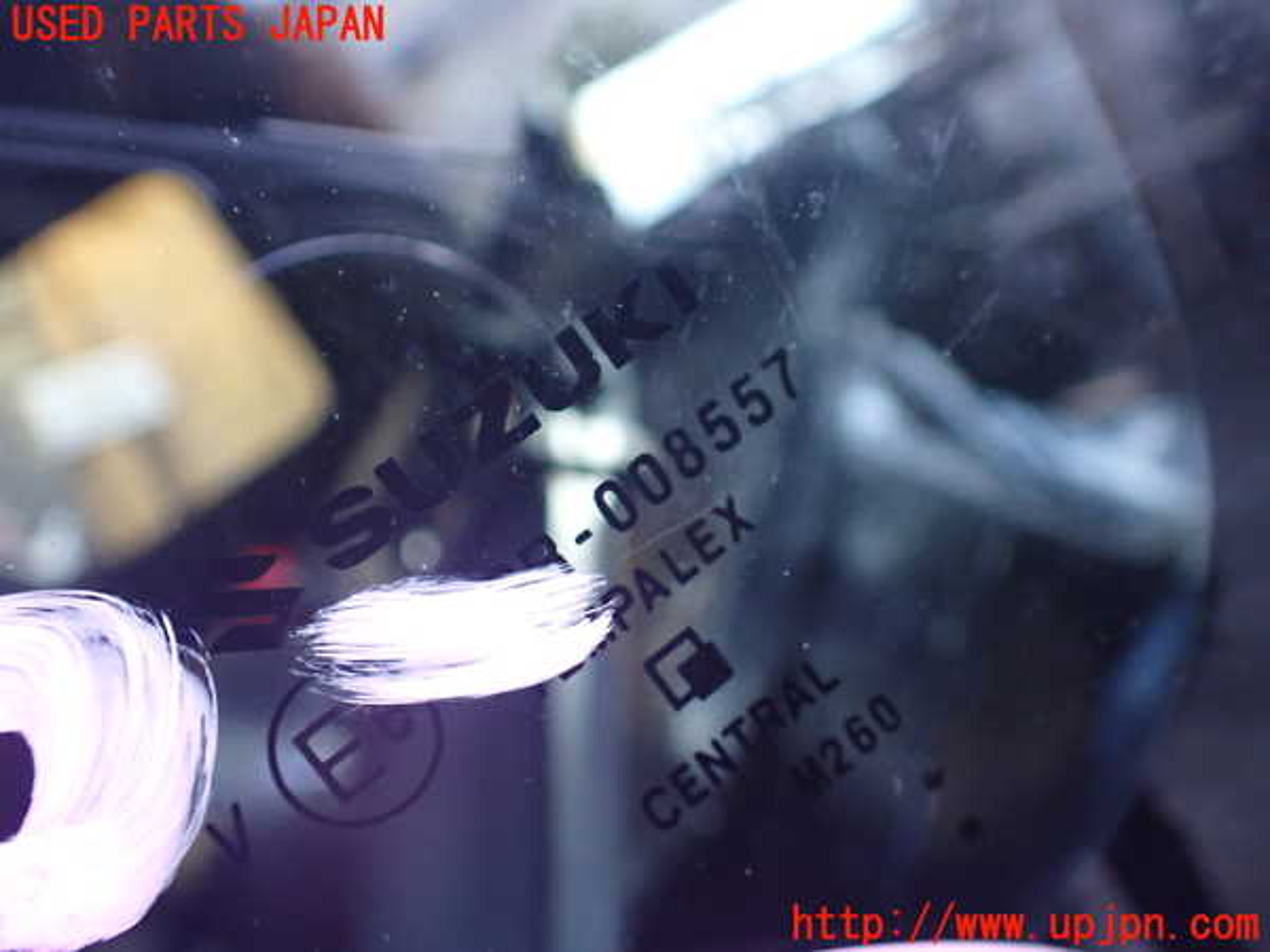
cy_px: 476
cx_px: 635
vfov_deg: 46.8
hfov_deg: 60.0
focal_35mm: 30
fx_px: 1101
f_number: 2.3
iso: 640
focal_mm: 5.4
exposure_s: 1/125
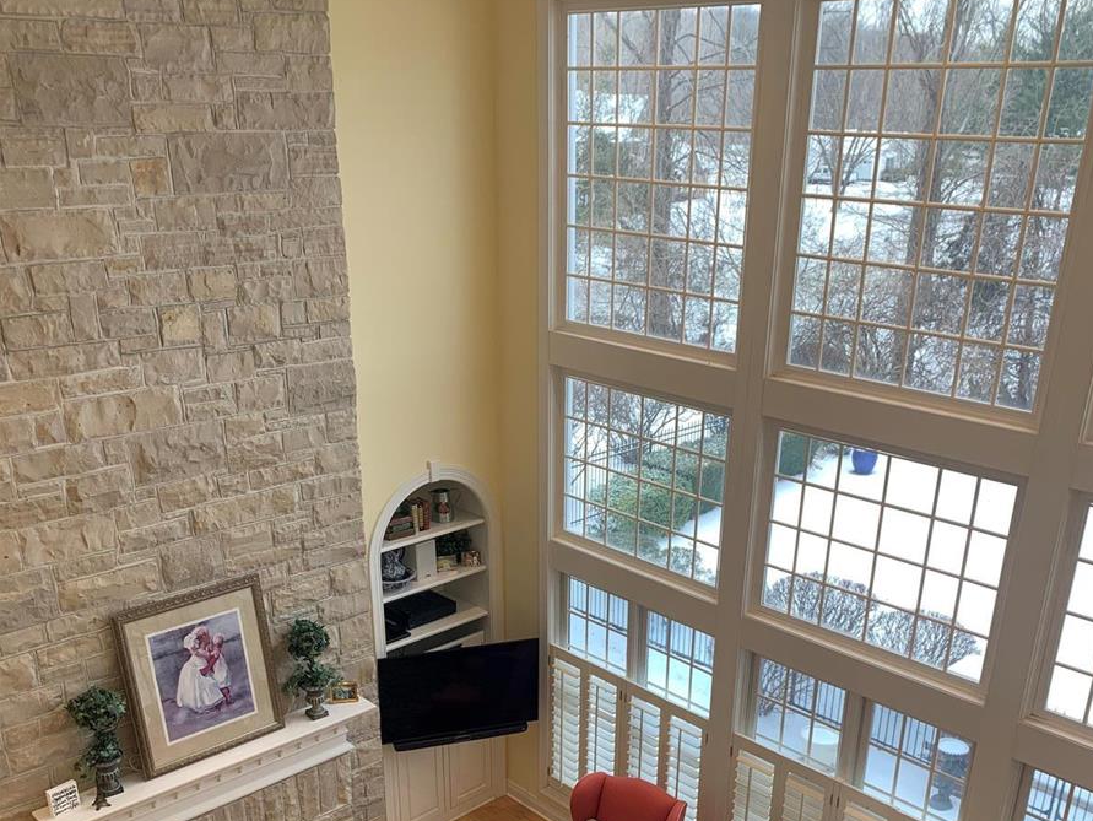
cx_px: 551
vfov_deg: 39.2
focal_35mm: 35
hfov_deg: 52.6
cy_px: 649
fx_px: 1106
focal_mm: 4.25
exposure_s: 1/120
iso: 50
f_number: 1.8
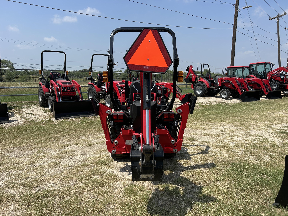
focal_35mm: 26
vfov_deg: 53.1
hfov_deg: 67.3
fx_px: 216
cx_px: 144
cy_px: 108
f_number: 1.5
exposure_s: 1/4274
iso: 50
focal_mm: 5.7
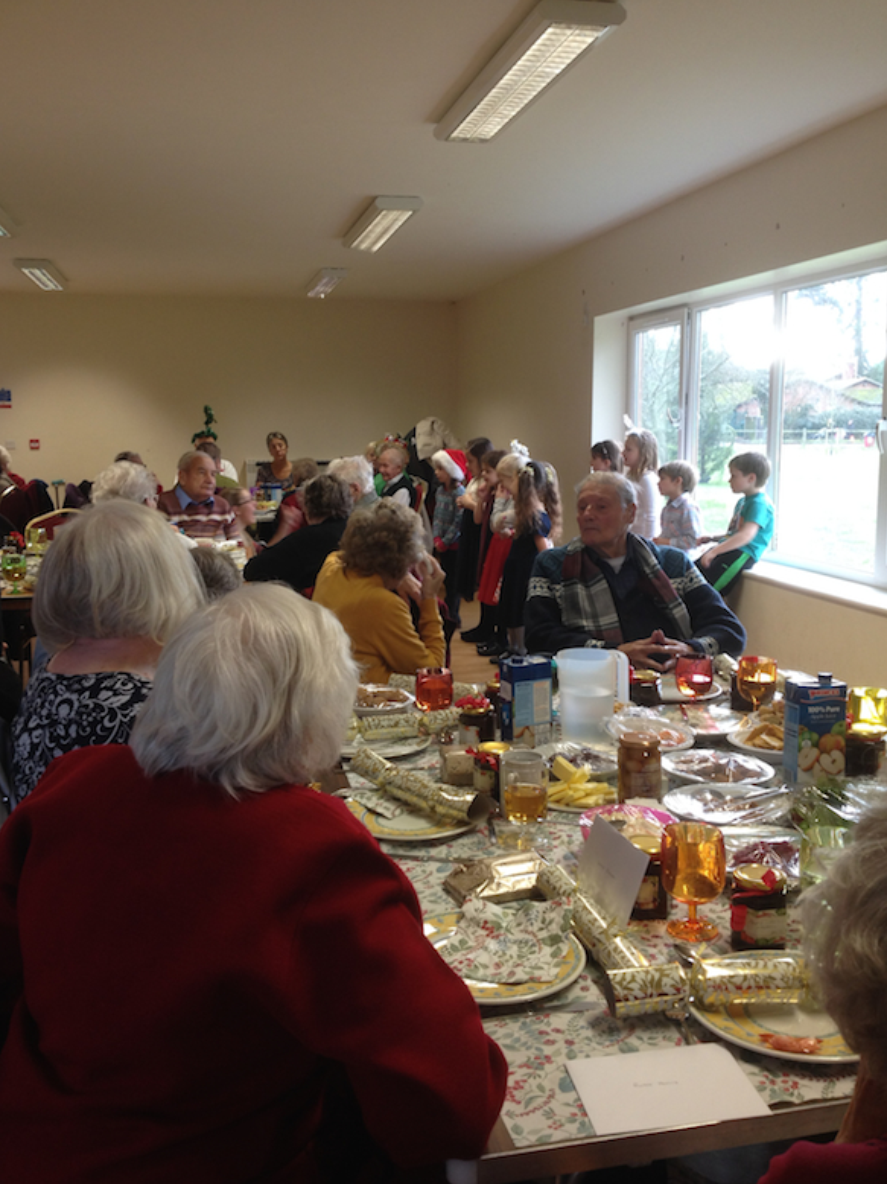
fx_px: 1231
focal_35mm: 36
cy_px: 578
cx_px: 437
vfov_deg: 51.4
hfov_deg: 39.6
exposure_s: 1/24
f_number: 2.4
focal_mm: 4.28
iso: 50
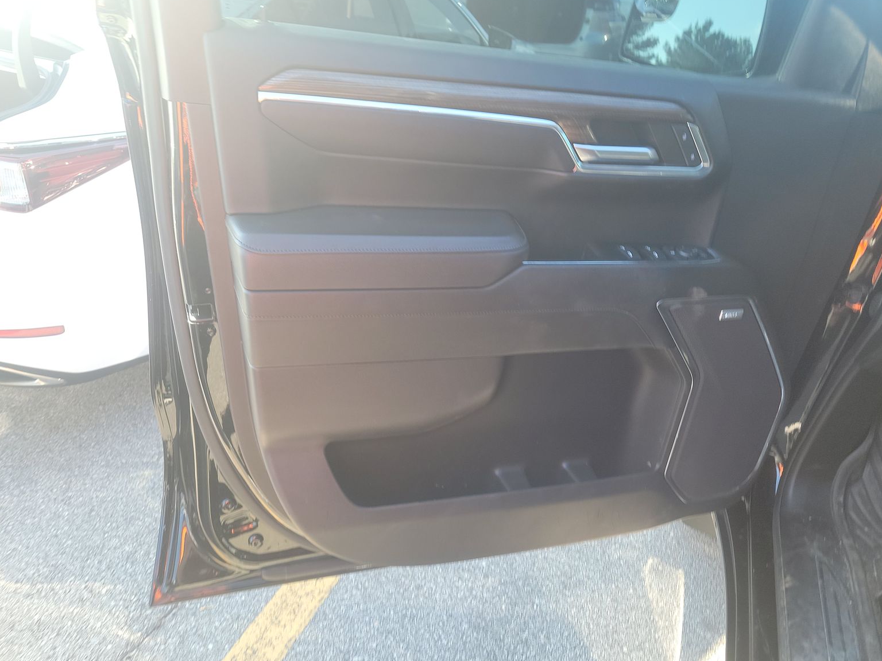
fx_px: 637
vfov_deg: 54.9
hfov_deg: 69.4
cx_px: 446
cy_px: 318
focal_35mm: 25
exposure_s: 1/59
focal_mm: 6.7
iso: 95
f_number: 1.8
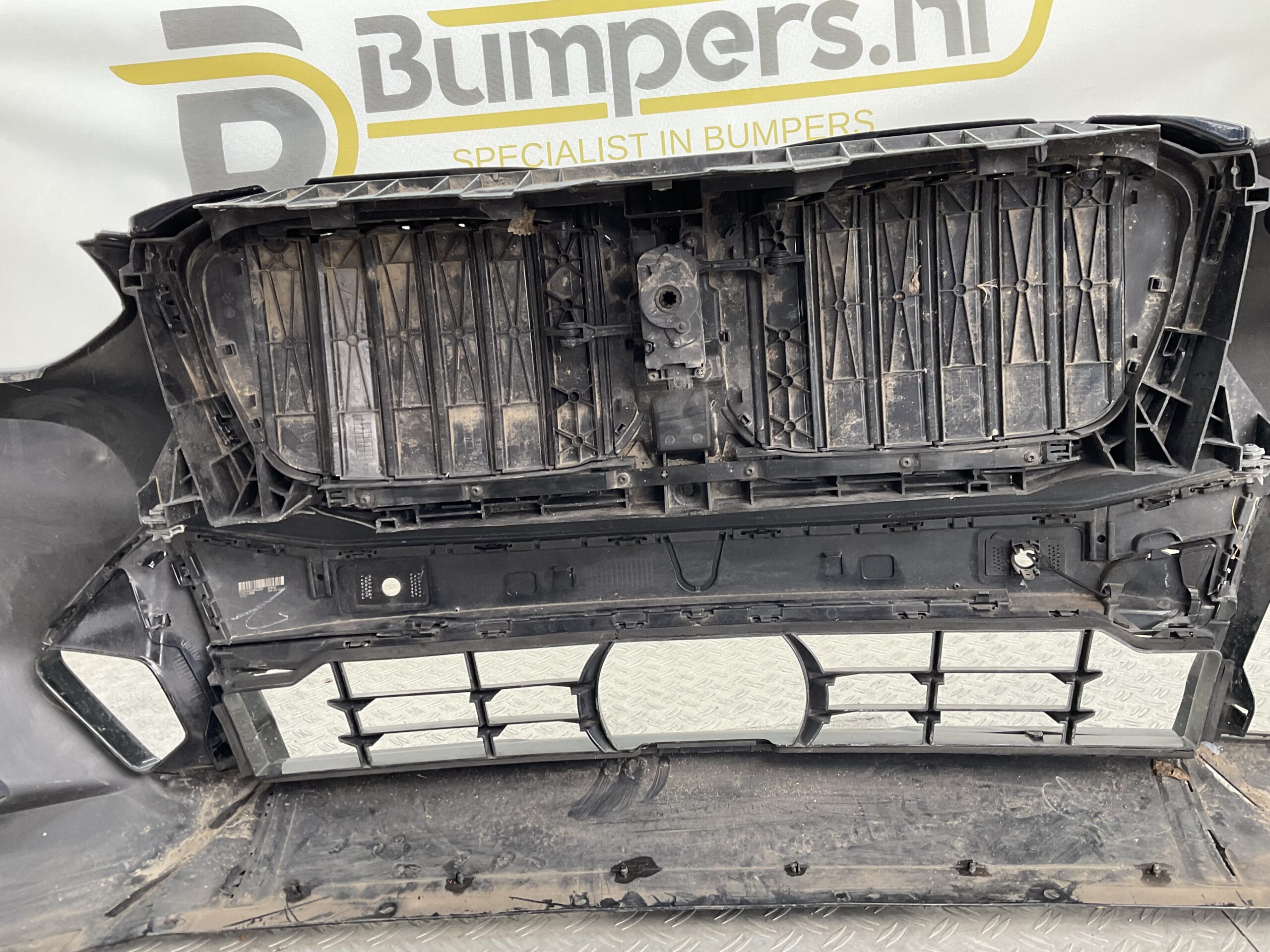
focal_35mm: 29
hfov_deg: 61.7
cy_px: 476
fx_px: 1064
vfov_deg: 48.2
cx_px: 635
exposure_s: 1/60
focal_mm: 3
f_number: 1.8
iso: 40
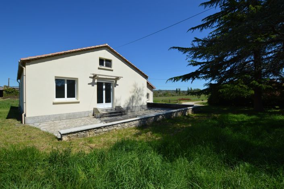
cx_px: 142
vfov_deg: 77.2
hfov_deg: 100.5
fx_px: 118
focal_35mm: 15
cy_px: 94
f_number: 9
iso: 100
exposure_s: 1/320
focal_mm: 10
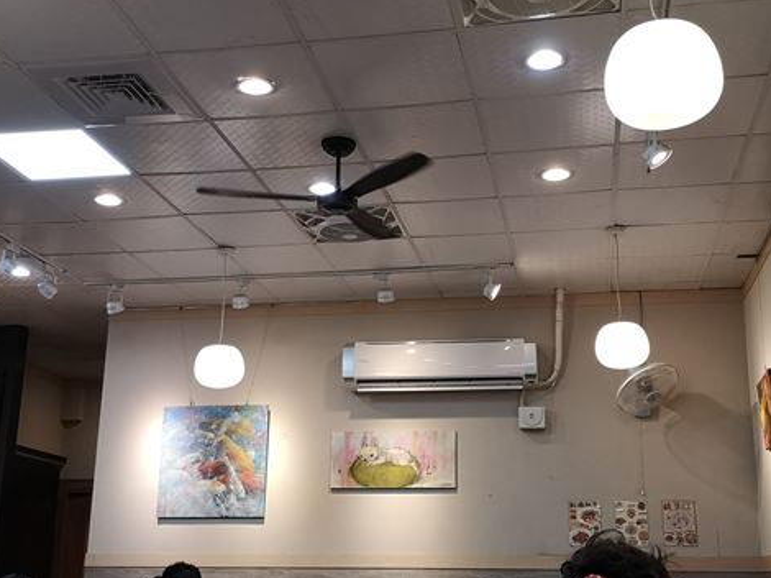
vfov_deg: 31.5
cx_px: 412
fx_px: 1024
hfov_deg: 41.2
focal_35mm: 46
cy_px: 291
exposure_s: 1/120
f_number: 1.8
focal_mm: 3.95
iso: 250
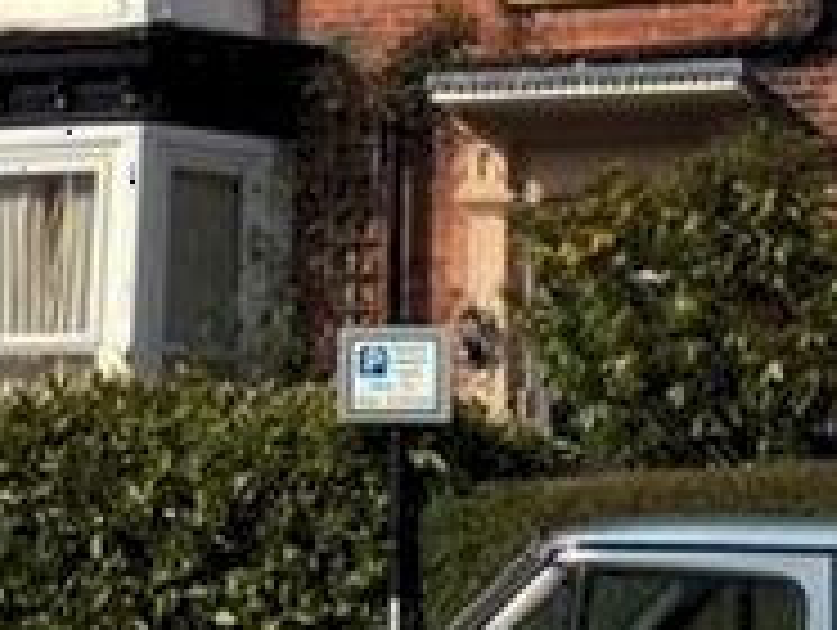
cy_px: -245
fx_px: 2639
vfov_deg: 13.0
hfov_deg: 18.0
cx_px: 270
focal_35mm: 109
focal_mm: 4.15
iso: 25
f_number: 2.2
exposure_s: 1/2404
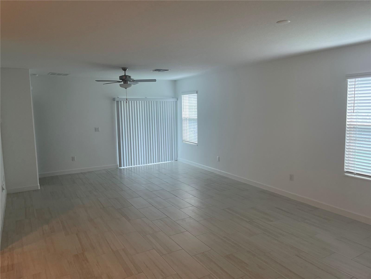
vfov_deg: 54.9
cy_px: 140
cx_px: 186
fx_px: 268
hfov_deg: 69.4
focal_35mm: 25
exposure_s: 1/120
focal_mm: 5.1
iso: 80
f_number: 1.6
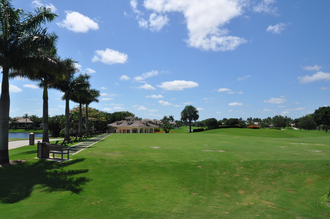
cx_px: 165
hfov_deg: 70.5
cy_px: 110
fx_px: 233
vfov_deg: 50.3
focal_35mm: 26
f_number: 10
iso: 200
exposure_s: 1/400
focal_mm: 17
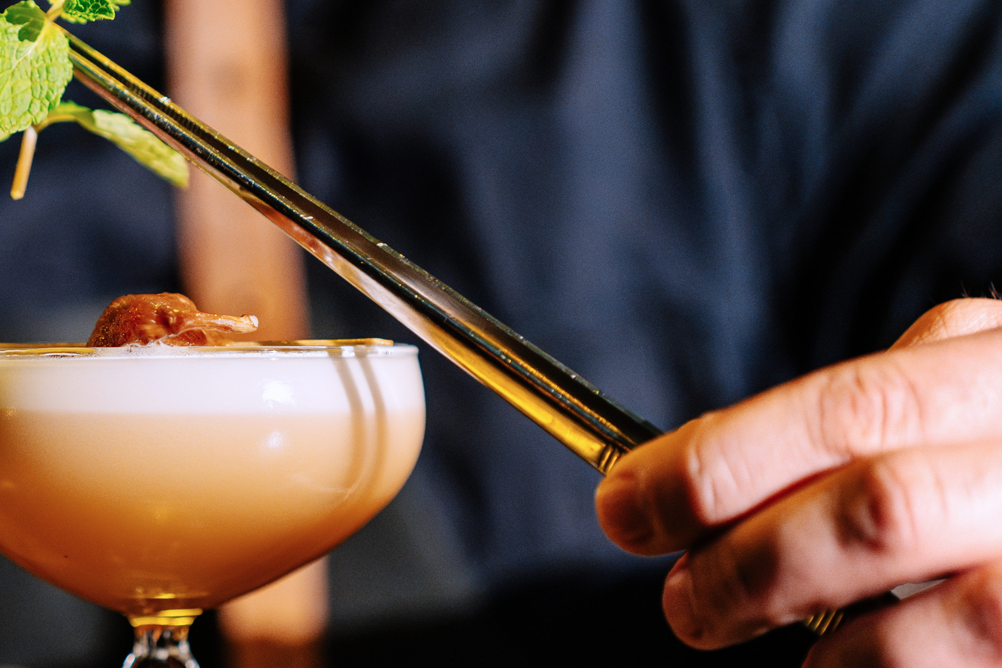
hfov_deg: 14.5
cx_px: 46
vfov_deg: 9.8
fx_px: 3896
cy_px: 432
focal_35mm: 140
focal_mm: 65
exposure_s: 1/160
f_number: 2
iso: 4000
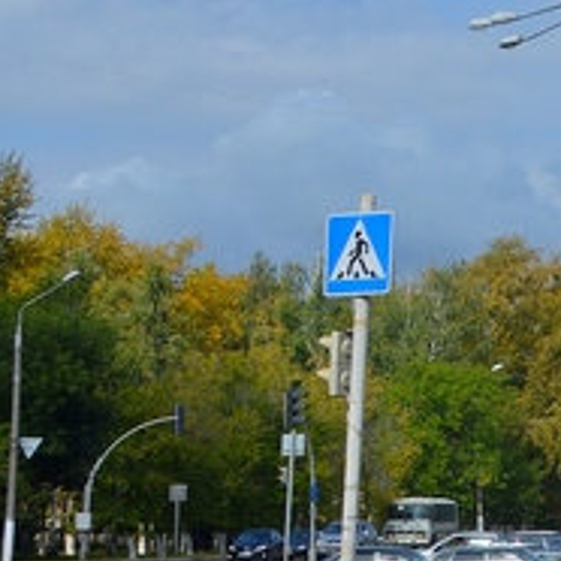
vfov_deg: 11.2
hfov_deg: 9.8
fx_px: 2824
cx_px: 1409
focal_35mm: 154
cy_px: -8
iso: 100
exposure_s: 1/320
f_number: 9
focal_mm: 22
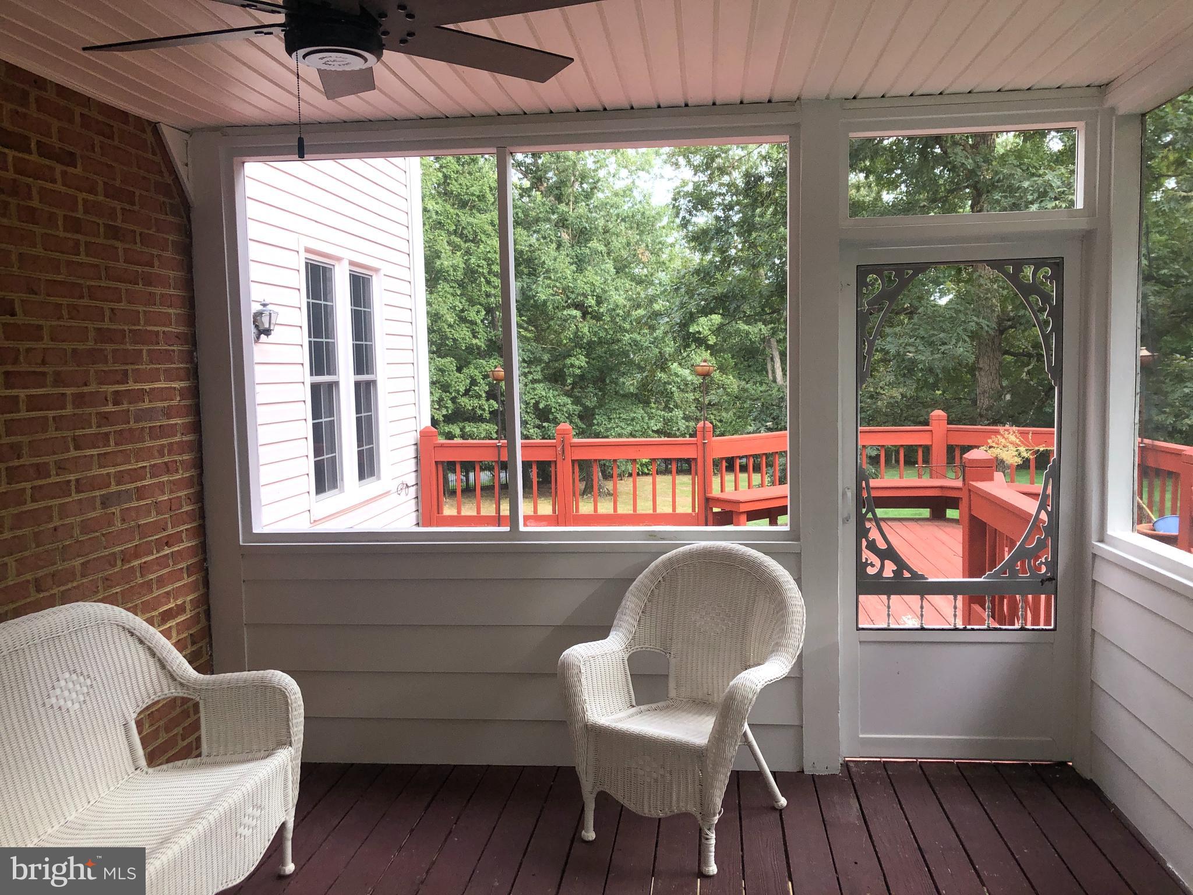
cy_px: 448
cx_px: 596
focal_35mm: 28
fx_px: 965
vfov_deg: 49.7
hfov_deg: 63.4
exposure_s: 1/197
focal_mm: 3.99
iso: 20
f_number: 1.8
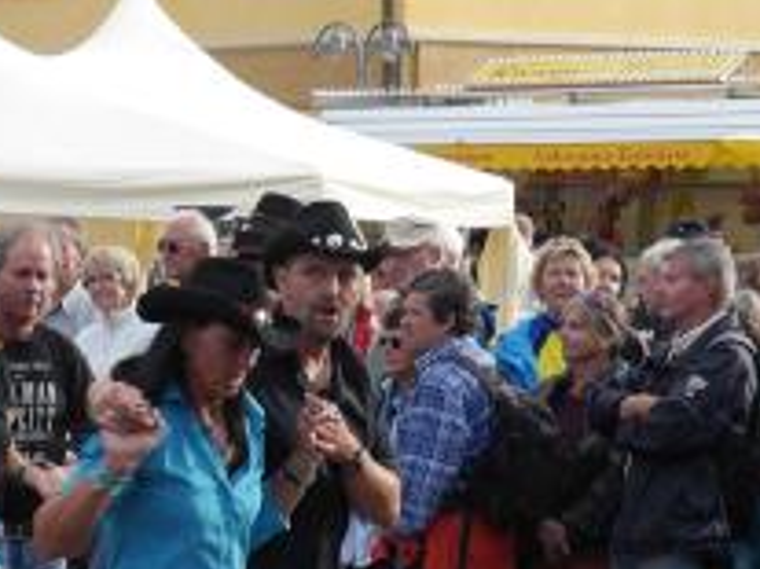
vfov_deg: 10.4
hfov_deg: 13.9
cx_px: -55
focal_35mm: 139
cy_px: 745
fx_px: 3050
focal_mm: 18
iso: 200
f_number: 5.6
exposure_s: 1/160
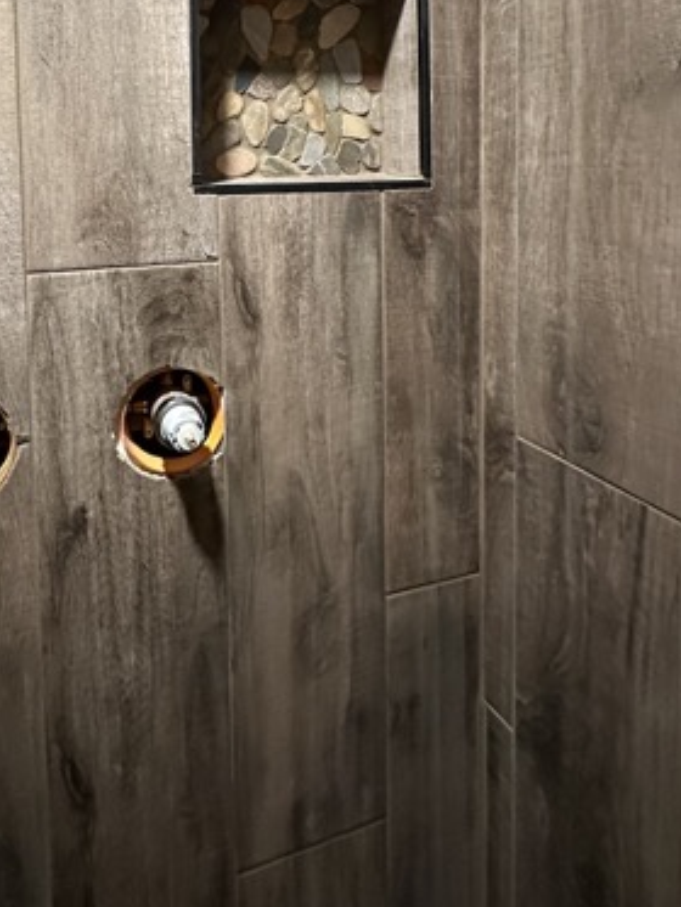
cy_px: 207
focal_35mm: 24
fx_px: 629
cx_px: 229
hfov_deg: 55.7
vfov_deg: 66.3
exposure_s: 1/46
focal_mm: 2.22
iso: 1250
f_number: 2.2
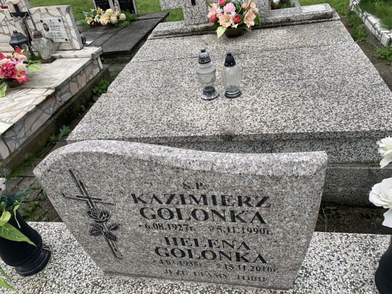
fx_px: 294
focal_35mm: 26
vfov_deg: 53.1
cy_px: 147
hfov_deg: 67.3
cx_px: 196
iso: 25
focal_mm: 4.25
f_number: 1.8
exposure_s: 1/1689
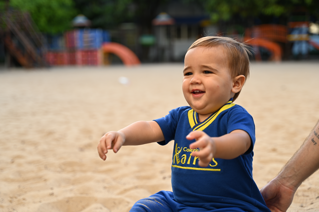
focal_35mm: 55
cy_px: 106
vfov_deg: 24.6
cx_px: 160
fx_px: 487
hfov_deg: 36.3
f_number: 2.8
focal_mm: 55
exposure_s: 1/200
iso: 100
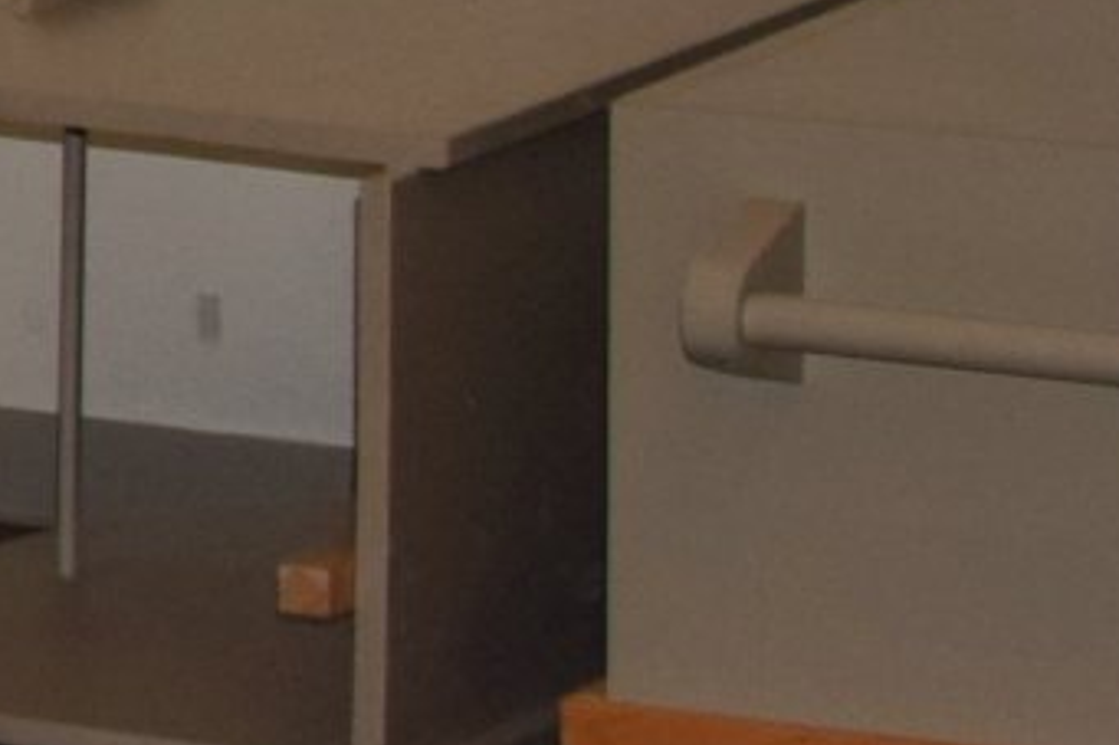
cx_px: -2711
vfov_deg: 4.7
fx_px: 8885
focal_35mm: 286
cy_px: -1140
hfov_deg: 6.4
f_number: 5.6
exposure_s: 1/125
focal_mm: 26
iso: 500
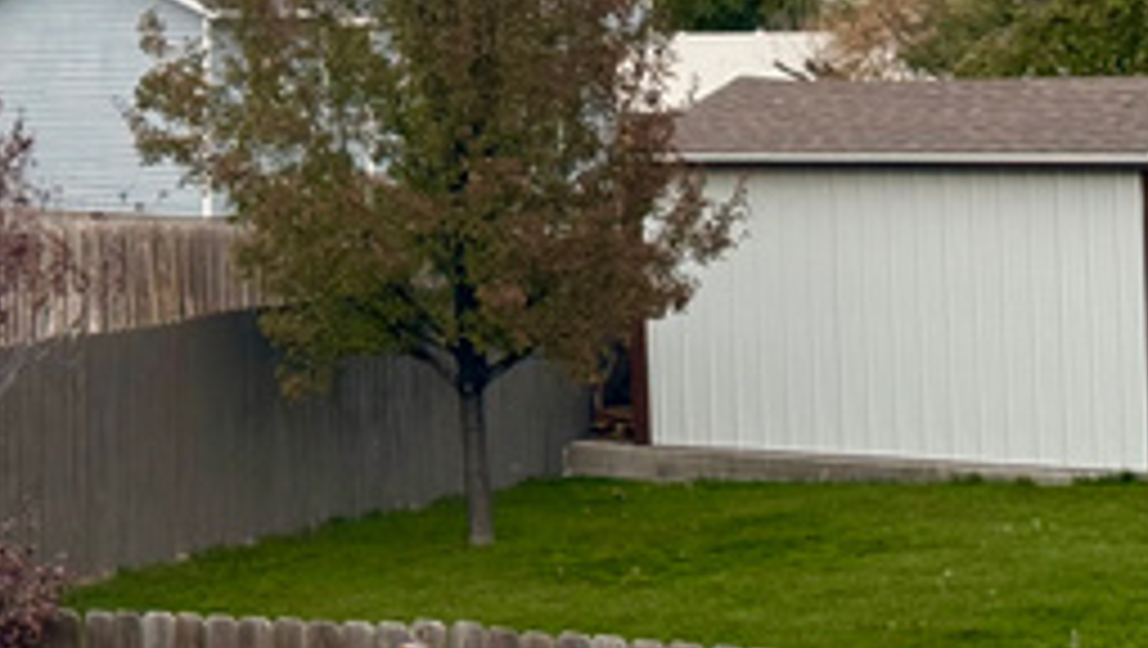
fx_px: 3991
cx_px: -275
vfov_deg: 9.2
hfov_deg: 15.7
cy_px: -22
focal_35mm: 131
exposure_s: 1/875
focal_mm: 6.76
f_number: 1.78
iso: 64
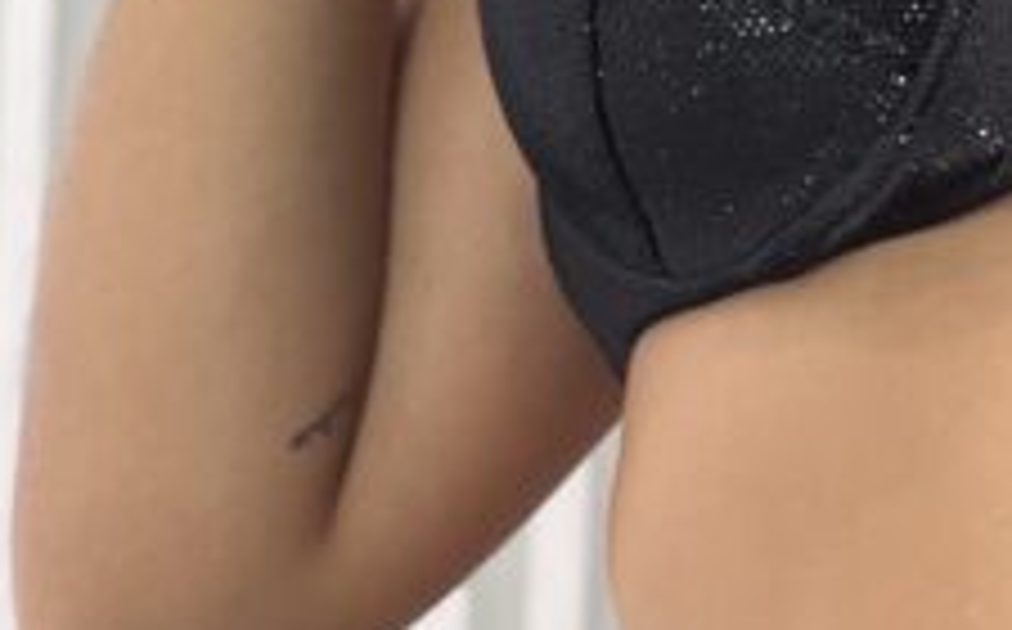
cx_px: 1408
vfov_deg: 3.8
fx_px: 9338
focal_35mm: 339
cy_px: -416
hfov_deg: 6.1
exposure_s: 1/120
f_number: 2.8
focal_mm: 9
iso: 125
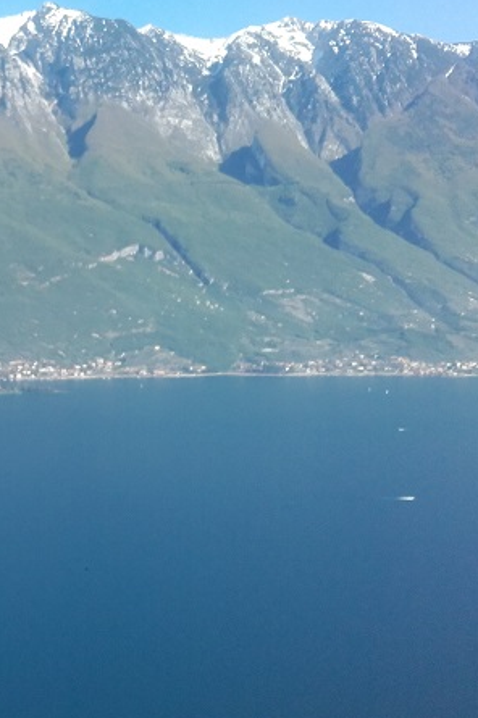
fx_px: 1157
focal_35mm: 58
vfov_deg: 34.5
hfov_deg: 22.2
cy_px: 347
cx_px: -32
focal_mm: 3.3
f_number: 2.2
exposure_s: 1/612
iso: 50
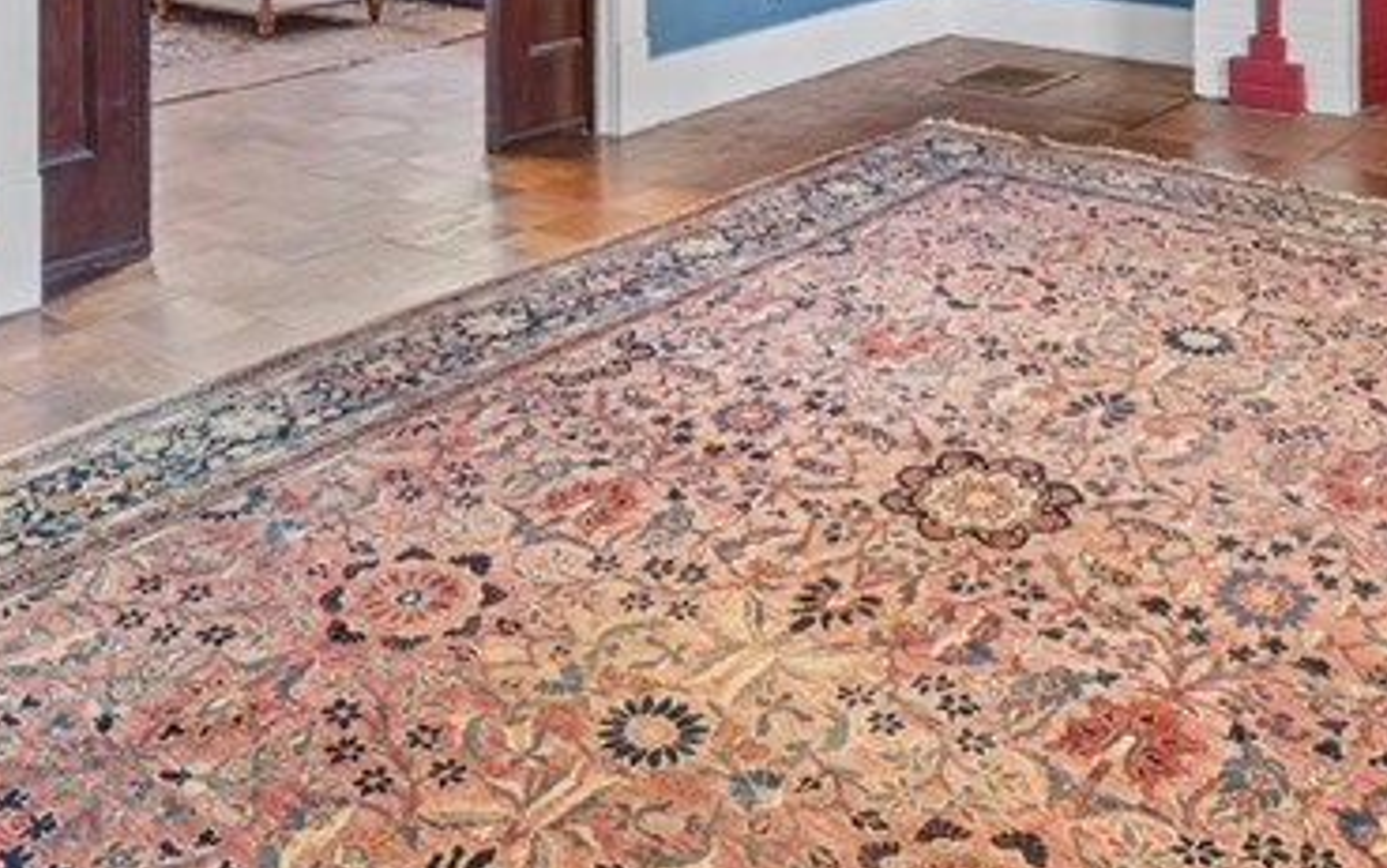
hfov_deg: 45.7
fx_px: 1645
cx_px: 725
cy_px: -282
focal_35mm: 44
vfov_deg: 25.2
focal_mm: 14.5
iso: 400
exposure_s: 6
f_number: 8
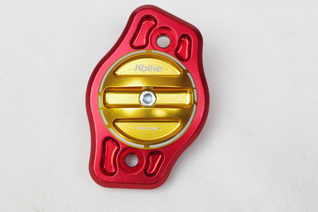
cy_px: 106
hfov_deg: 33.4
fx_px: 530
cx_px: 159
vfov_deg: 22.6
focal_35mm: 60
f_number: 4.5
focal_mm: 40
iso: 100
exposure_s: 1/15
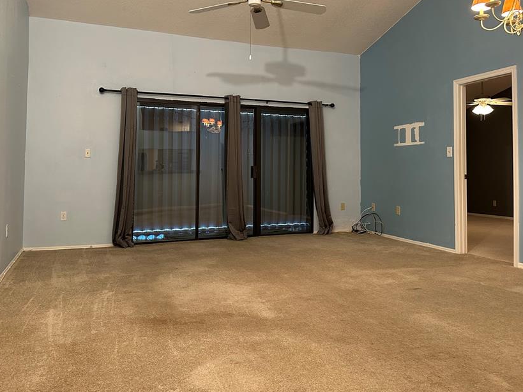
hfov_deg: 59.9
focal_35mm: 30
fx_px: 453
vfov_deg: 46.4
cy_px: 149
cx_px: 280
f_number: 1.78
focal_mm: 6.86
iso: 400
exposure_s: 1/60
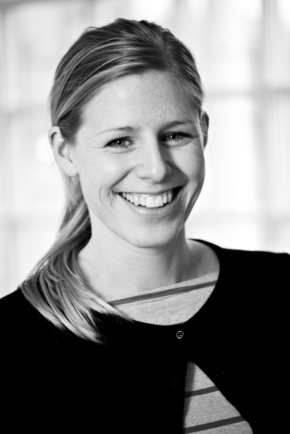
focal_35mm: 105
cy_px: 217
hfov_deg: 13.1
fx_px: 1268
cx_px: 145
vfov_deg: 19.5
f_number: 3.5
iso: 400
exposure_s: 1/60
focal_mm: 105
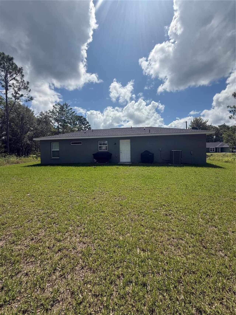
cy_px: 158
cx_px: 118
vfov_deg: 102.1
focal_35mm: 14
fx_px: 127
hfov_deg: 85.7
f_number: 2.2
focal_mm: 2.22
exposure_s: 1/3663
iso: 50
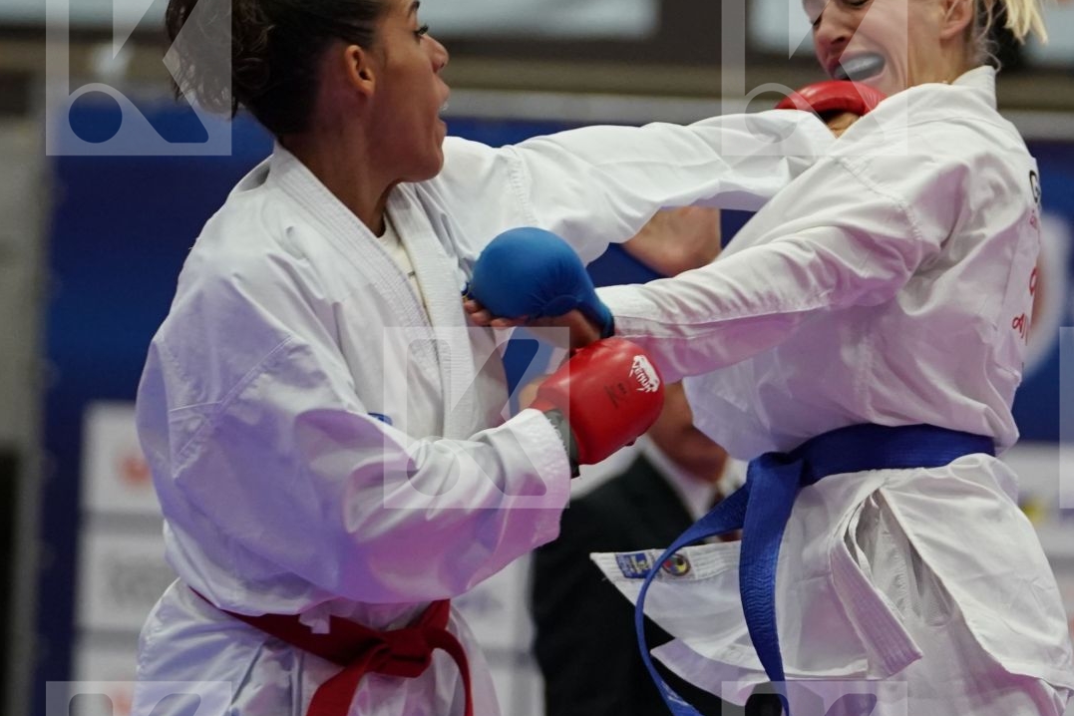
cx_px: 815
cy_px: 418
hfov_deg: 5.3
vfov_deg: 3.6
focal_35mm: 386
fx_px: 11515
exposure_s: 1/1000
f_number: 2.8
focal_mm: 154
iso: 2500
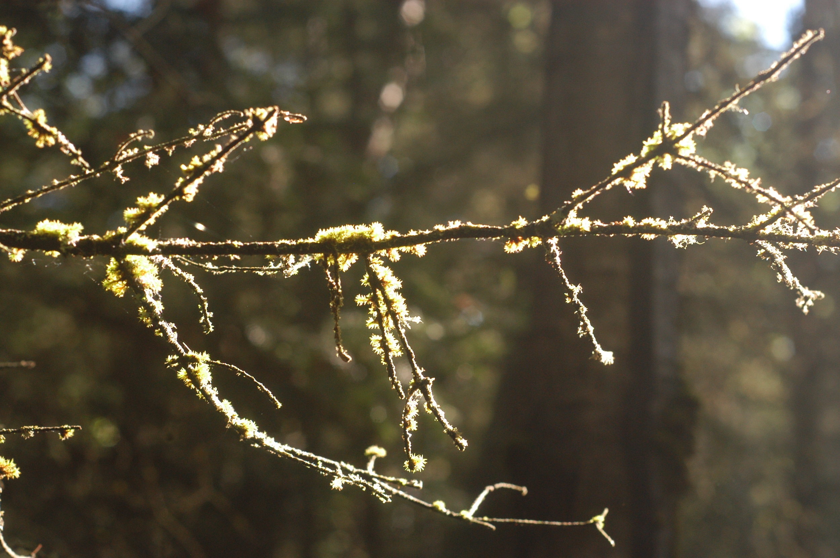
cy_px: 279
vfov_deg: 18.1
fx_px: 1748
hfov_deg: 27.0
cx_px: 420
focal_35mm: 75
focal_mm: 50
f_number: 5
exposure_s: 1/160
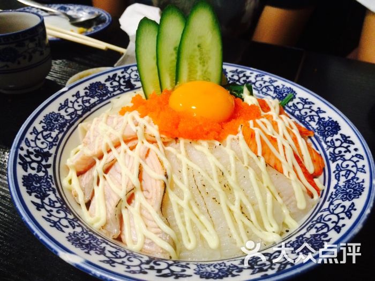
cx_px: 188
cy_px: 140
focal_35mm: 29
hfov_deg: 61.7
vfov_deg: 48.2
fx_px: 314
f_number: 2.2
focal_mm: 4.15
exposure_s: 1/17
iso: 320
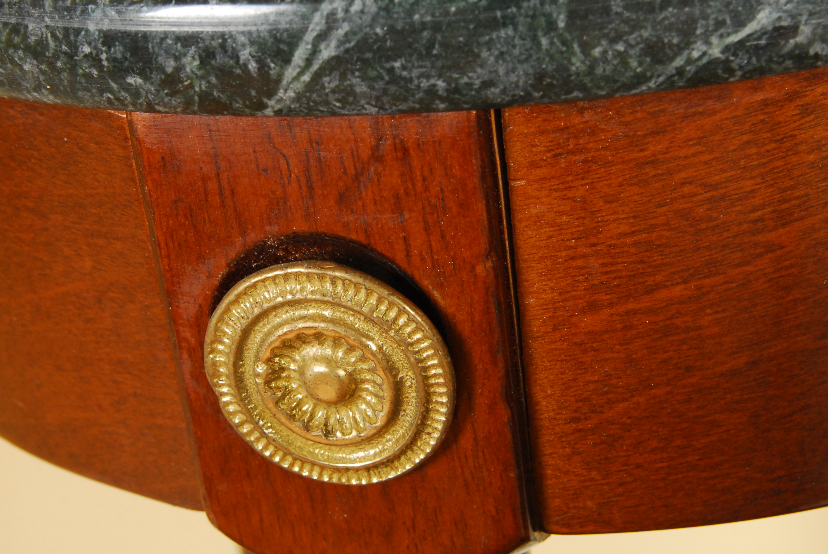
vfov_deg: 12.9
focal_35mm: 106
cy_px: 225
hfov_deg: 19.3
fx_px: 2441
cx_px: 396
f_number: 10
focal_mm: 50
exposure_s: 1/100
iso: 400
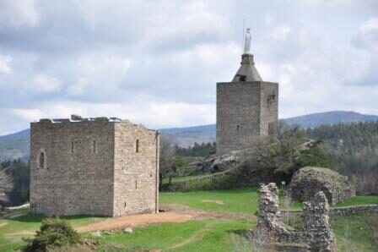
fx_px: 1180
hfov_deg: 18.2
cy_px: 126
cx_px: 189
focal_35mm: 112
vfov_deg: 12.2
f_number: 6.3
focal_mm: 75
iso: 200
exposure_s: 1/640
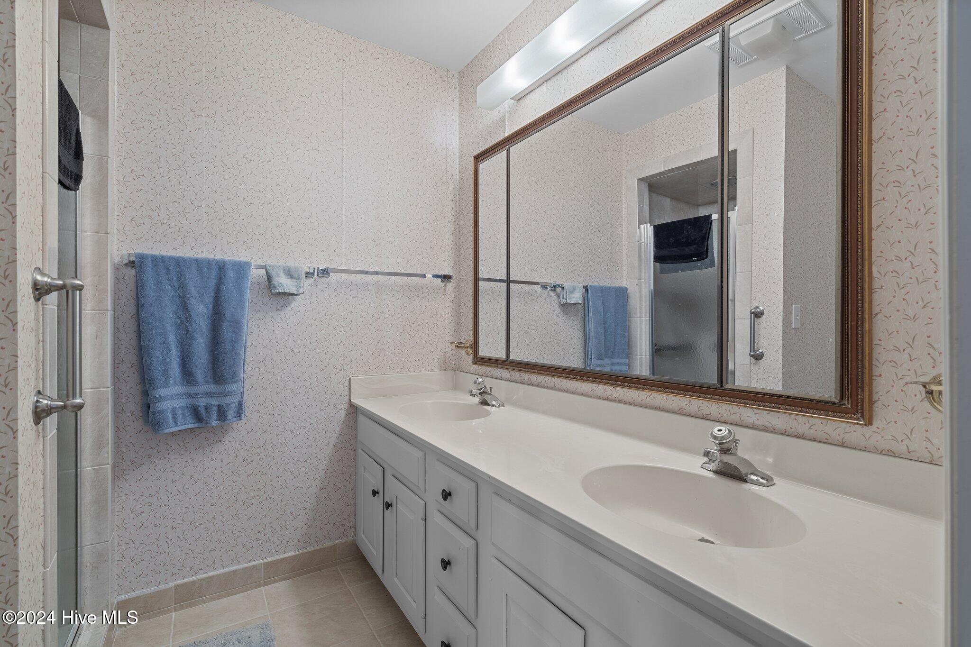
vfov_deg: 73.7
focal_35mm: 16
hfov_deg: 96.7
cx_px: 486
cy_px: 324
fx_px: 431
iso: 400
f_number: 8
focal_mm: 16
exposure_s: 1.3
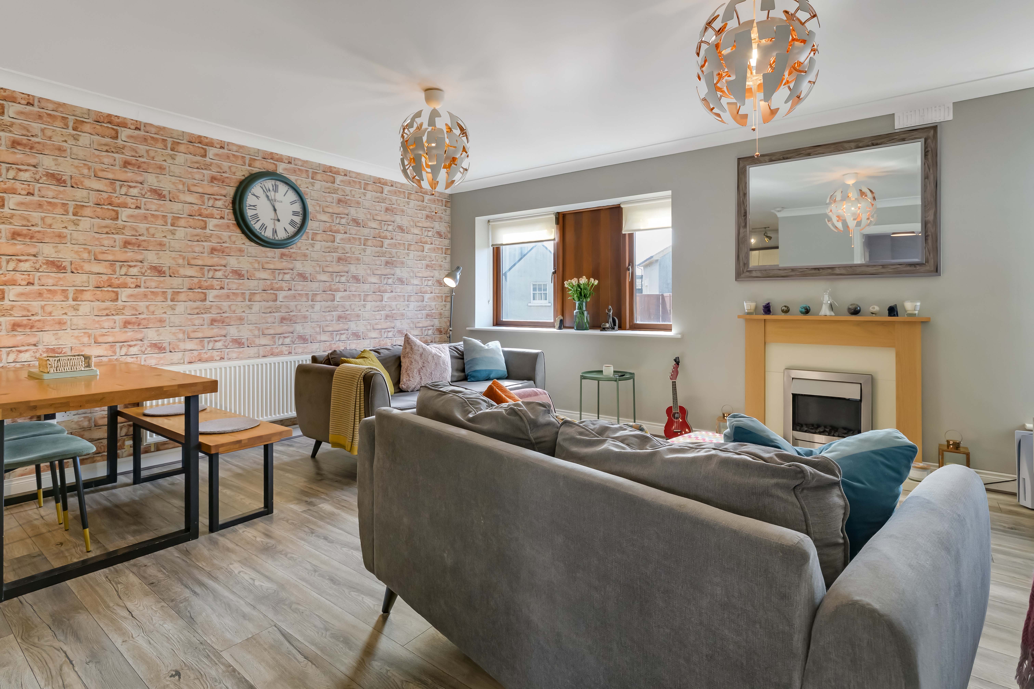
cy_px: 344
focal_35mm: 17
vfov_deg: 70.4
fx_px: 488
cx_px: 517
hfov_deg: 93.3
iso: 640
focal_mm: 17
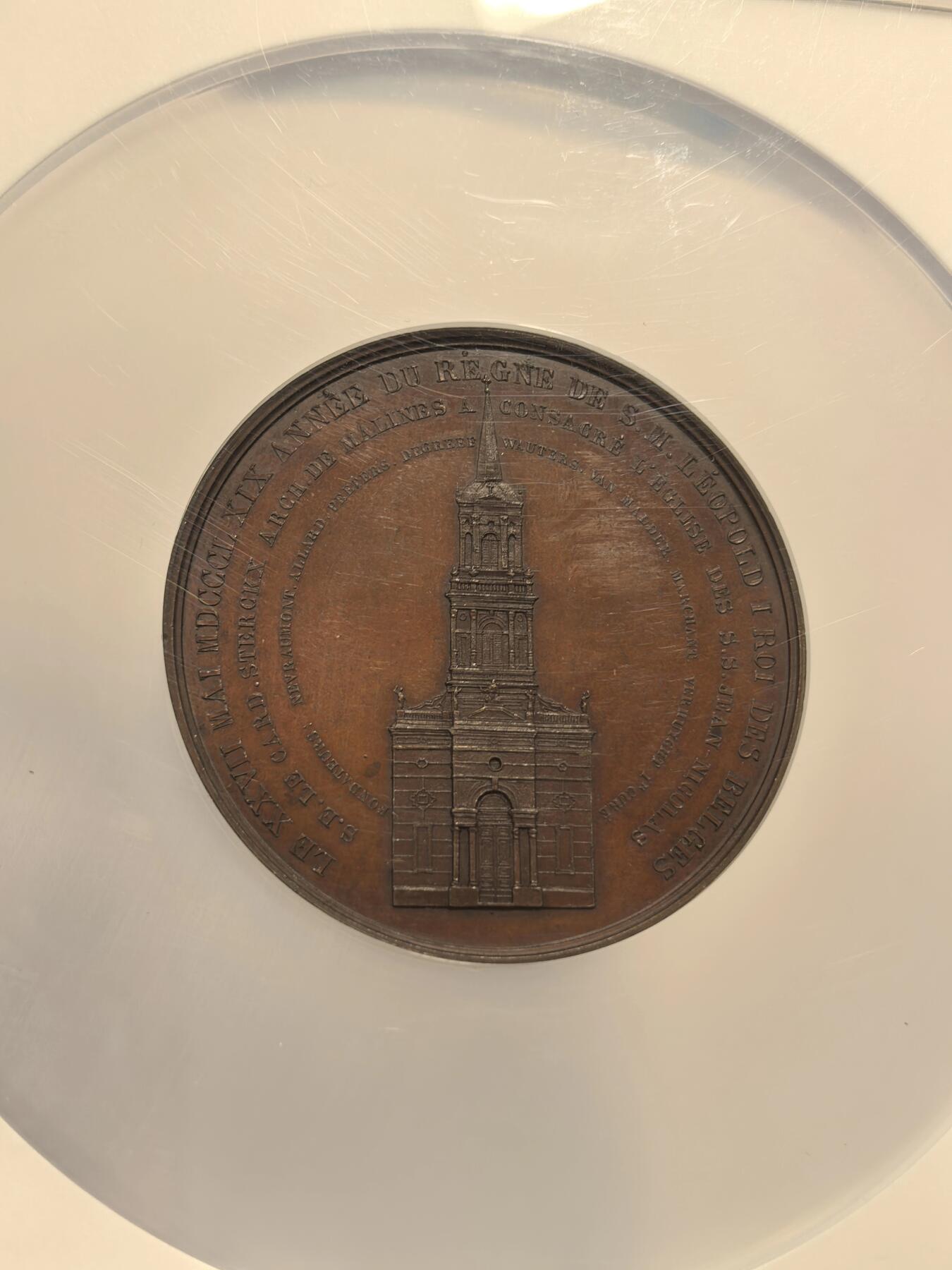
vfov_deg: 35.5
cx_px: 476
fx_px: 1980
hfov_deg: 27.0
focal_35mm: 54
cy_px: 635
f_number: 2
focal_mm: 6.98
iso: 160
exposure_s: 1/50
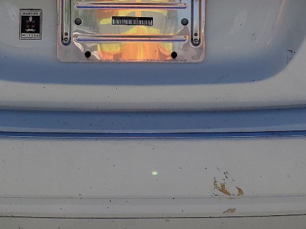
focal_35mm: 86
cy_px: -34
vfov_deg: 16.6
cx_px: 157
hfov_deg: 22.8
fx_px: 760
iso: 50
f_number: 1.5
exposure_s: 1/5000
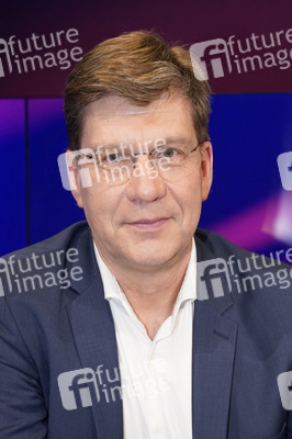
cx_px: 146
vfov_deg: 44.5
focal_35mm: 44
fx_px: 536
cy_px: 220
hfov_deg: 30.5
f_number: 5.6
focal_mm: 44
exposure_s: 1/125
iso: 2000
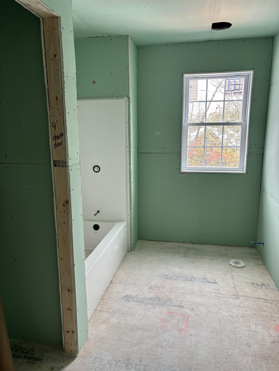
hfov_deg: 53.1
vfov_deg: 67.3
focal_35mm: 26
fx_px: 279
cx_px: 140
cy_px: 186
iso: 100
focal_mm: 5.96
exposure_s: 1/121
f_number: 1.6
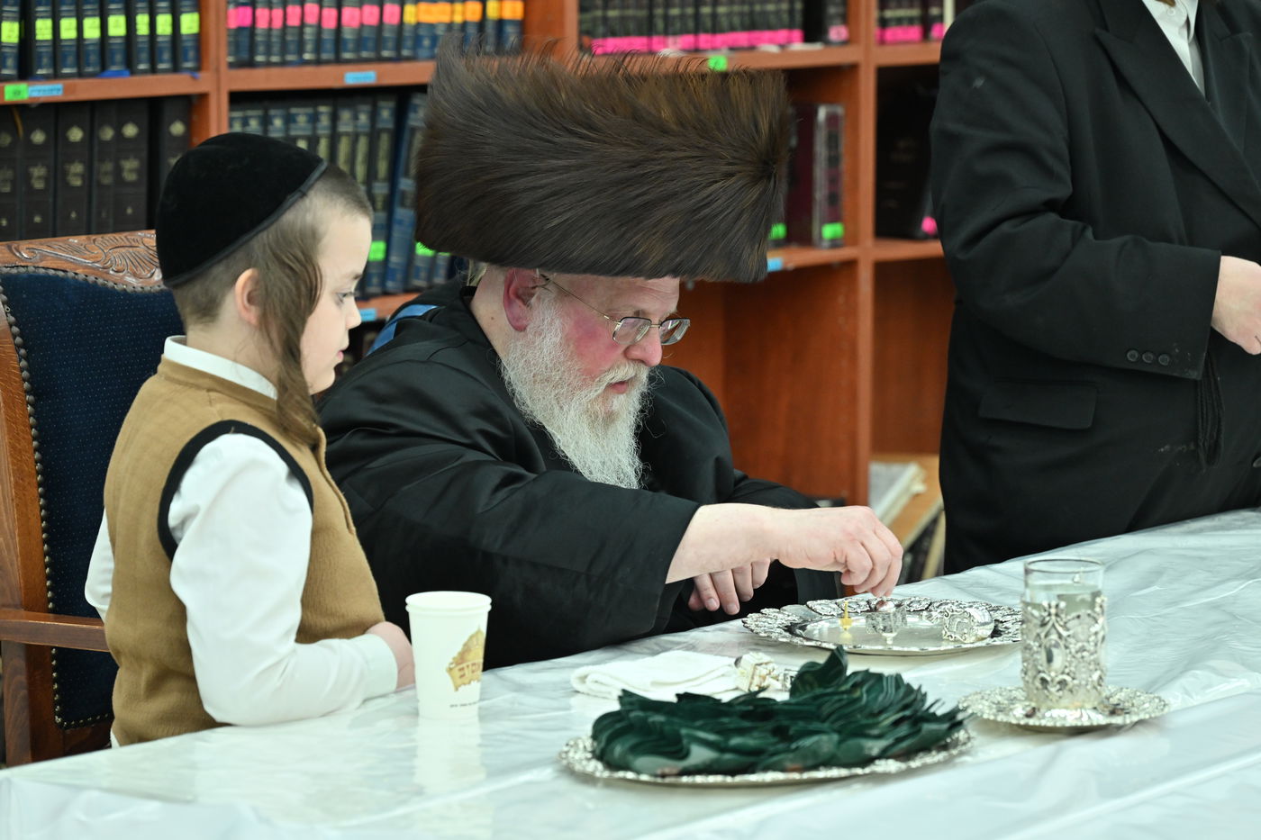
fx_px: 4203
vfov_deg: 11.4
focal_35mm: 120
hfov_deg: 17.1
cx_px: 630
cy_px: 420
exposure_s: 1/250
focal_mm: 120
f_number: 5.6
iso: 1250
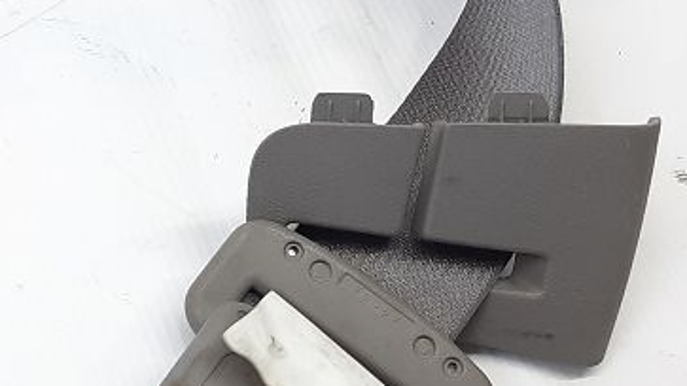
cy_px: 112
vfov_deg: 13.4
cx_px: -231
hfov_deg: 21.2
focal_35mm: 90
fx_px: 1639
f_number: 2
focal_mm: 4.6
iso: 64
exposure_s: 1/50
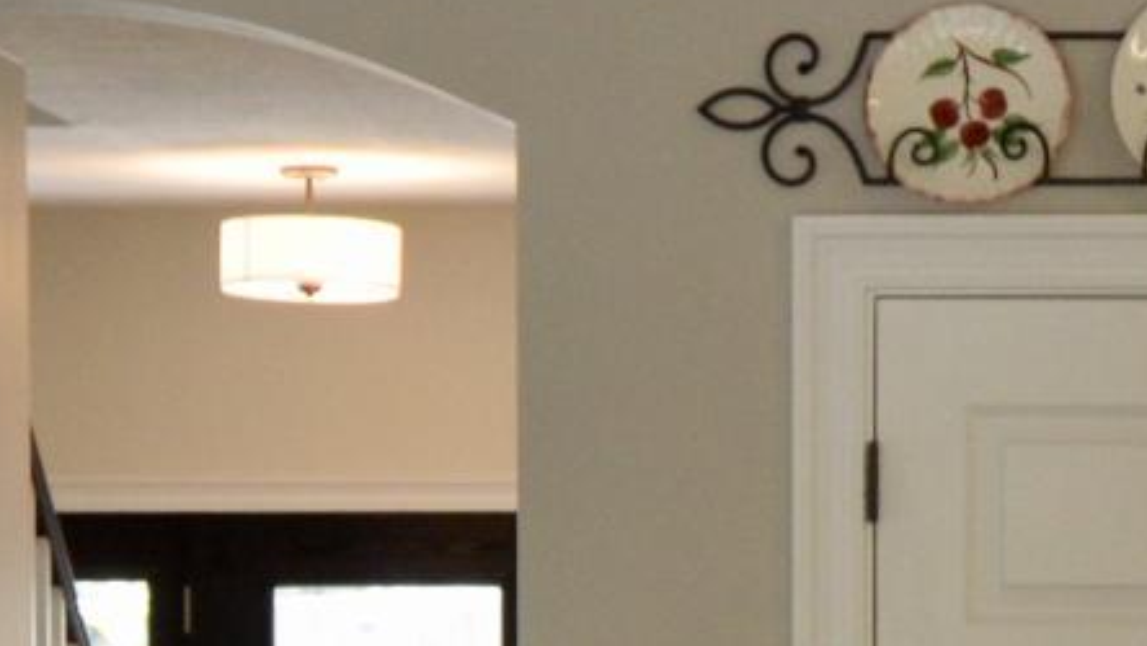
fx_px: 5810
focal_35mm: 191
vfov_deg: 6.2
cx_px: 1038
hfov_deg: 11.2
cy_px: 1349
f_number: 4.5
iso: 400
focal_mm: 18
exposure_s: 1/80
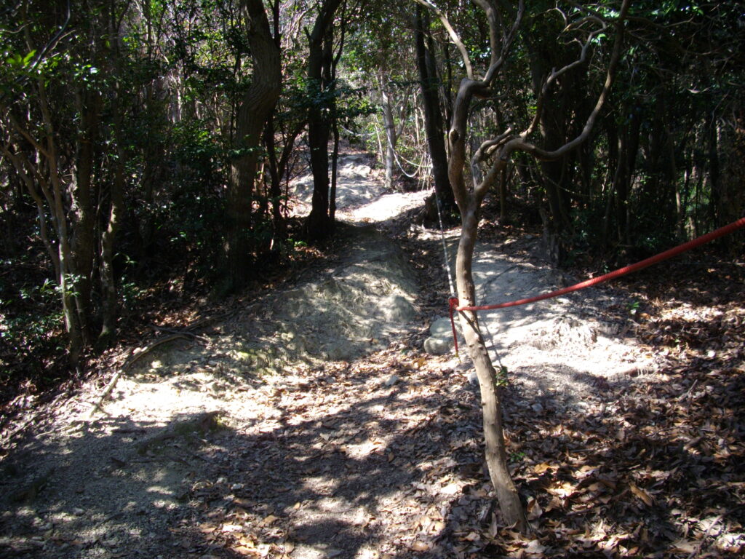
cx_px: 372
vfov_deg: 38.7
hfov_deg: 50.1
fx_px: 796
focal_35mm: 37
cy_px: 280
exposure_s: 1/160
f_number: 2.8
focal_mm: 6.2
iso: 100
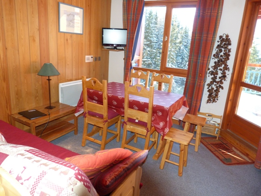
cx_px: 130
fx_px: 188
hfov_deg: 69.4
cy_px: 98
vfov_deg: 54.8
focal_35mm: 25
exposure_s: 1/60
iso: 200
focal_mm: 4.5
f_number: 2.8
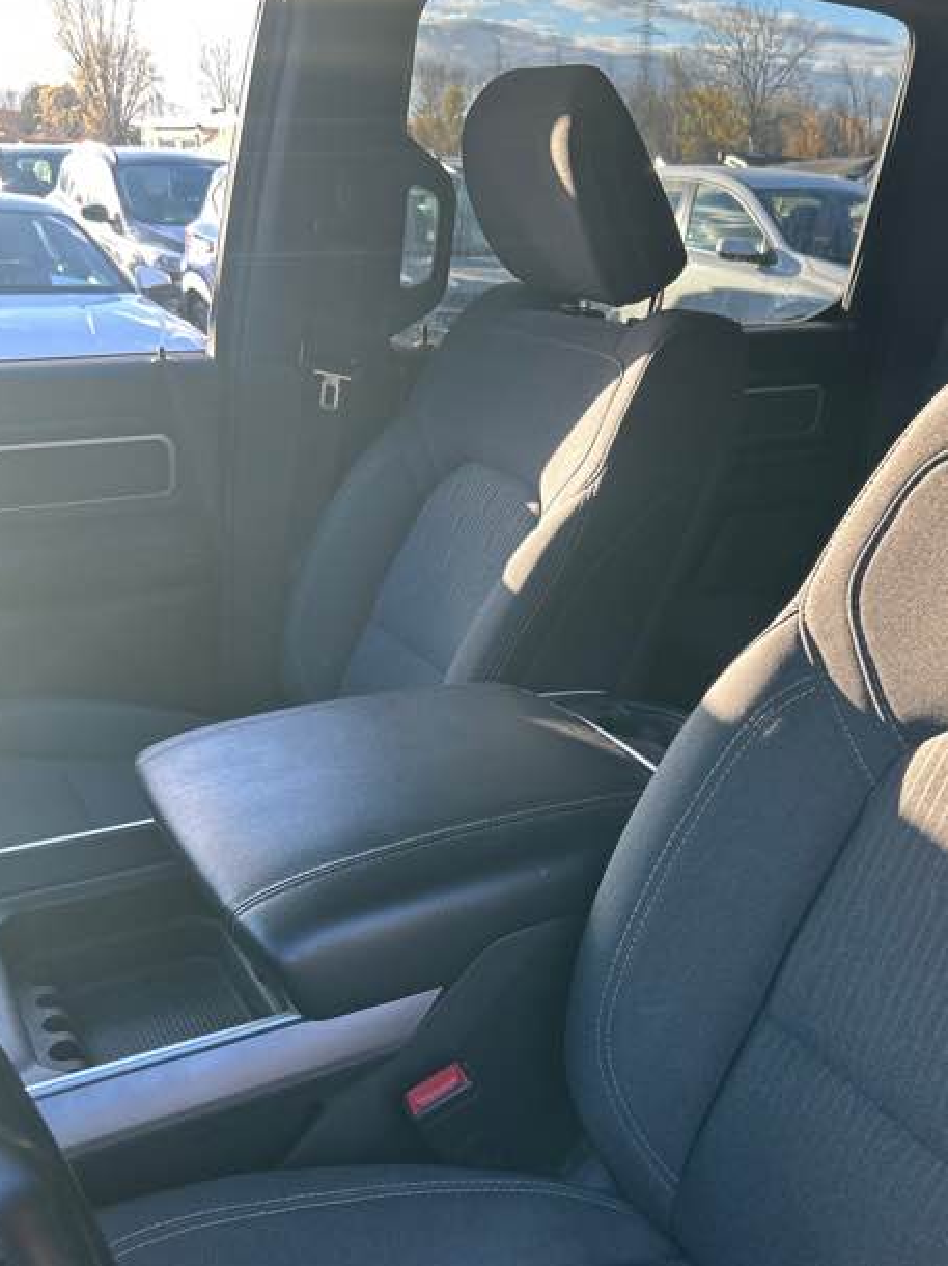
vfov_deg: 50.8
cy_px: 795
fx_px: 1315
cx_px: 642
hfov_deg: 39.1
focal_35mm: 36
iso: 40
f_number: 1.5
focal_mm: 5.7
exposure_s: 1/234
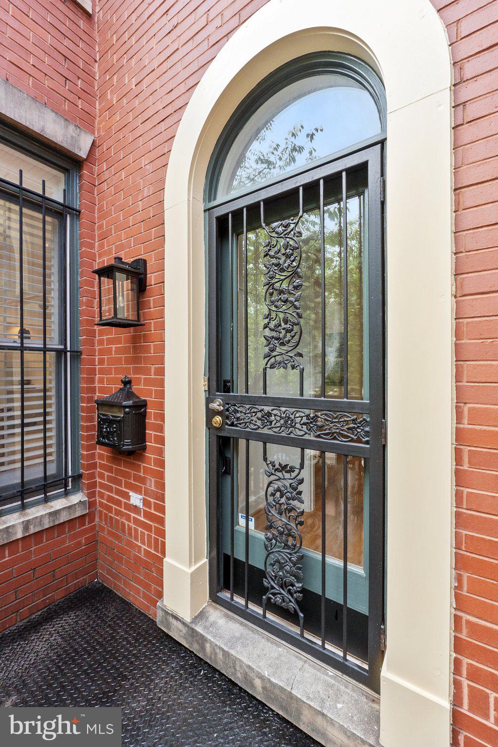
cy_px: 374
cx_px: 249
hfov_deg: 77.3
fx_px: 311
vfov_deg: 100.4
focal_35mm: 15
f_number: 8
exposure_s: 1/125
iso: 800
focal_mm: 10
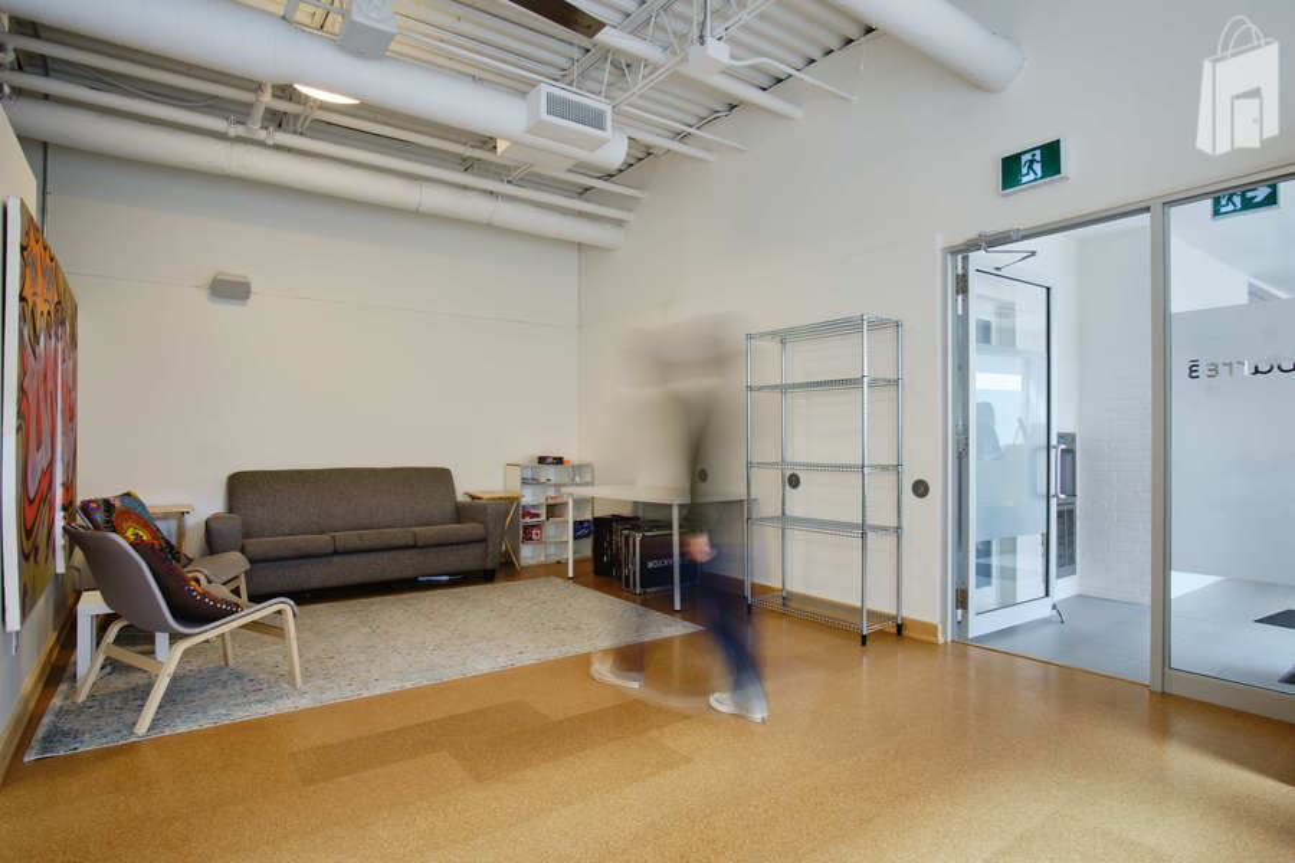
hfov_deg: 90.0
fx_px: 647
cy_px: 432
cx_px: 648
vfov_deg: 67.4
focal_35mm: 18
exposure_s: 1/2
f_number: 9
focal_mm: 12
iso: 160
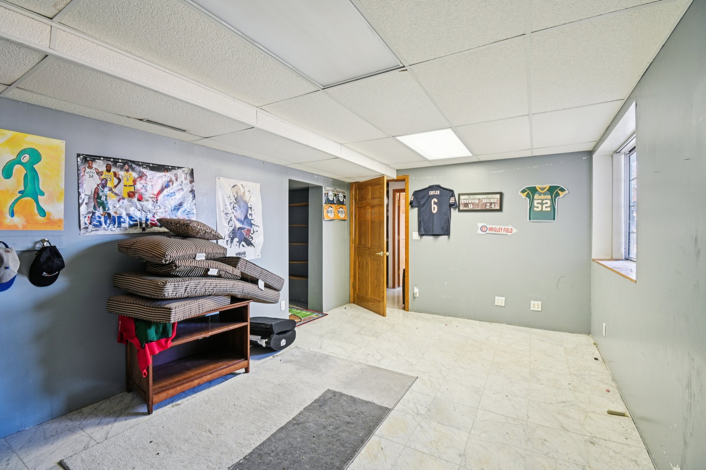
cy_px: 235
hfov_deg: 100.4
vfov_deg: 77.3
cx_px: 353
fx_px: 294
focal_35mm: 15
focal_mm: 10
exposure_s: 1/8
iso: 400
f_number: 8
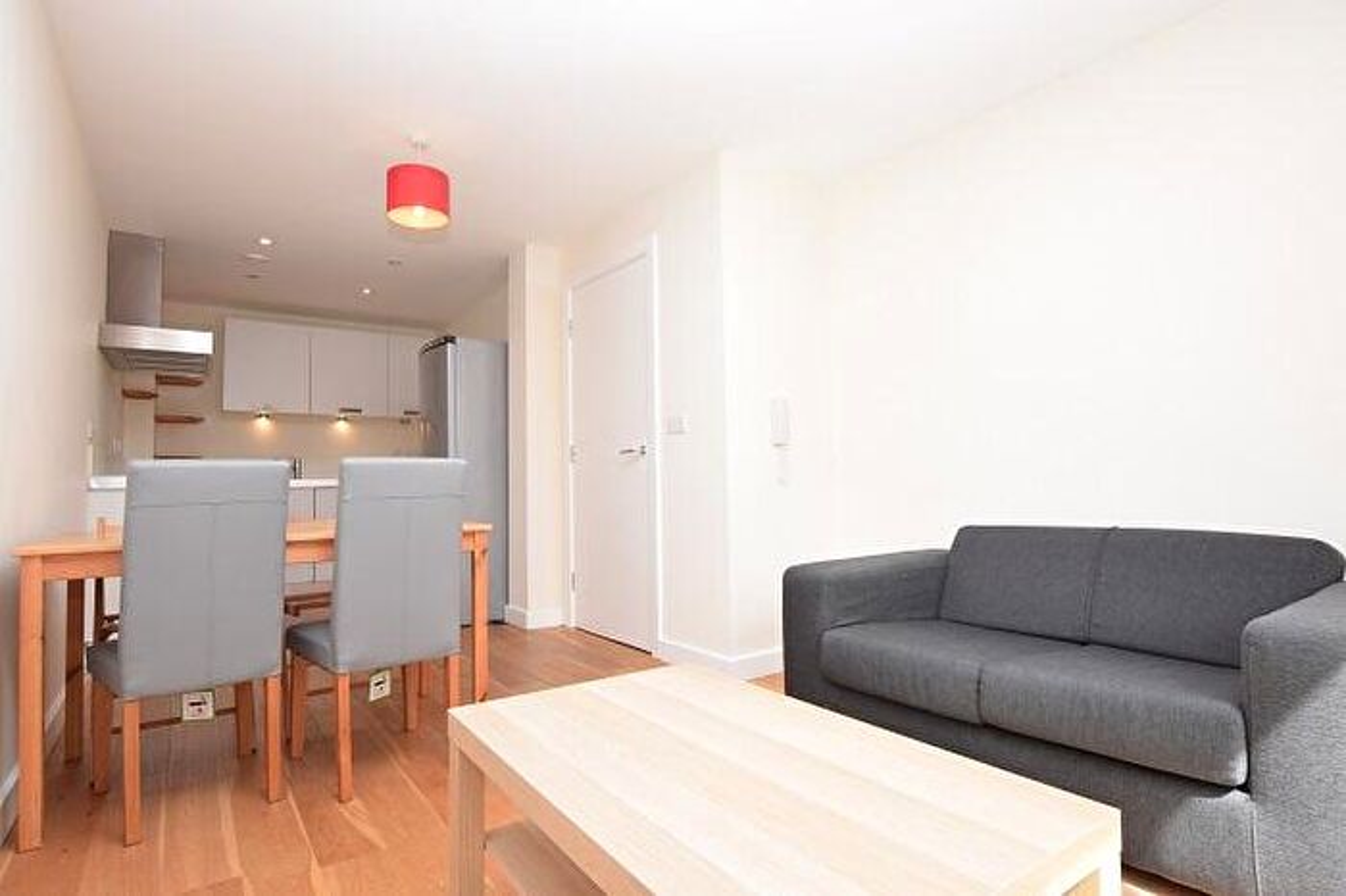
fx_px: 673
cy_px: 448
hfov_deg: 90.0
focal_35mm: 18
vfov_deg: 67.3
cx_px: 673
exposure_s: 1/125
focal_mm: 12
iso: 400
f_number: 5.6
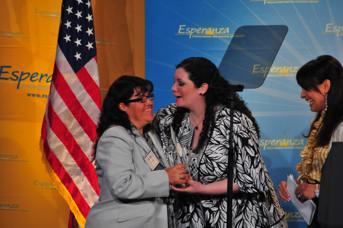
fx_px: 2998
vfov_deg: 4.4
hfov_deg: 6.5
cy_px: 114
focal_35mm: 315
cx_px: 172
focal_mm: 210
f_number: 5.6
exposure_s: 1/125
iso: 1600
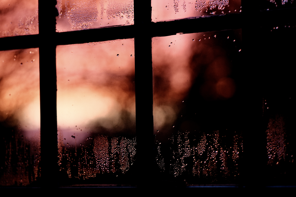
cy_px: 98
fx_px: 1110
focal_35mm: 135
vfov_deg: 10.2
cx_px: 148
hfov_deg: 15.2
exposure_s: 1/150
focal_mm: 90
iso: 500
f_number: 2
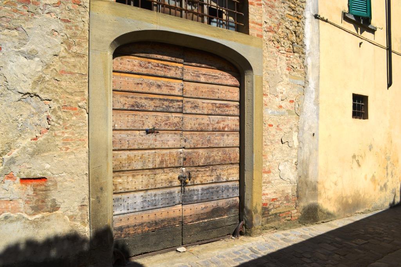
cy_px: 134
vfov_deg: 47.9
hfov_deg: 67.4
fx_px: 301
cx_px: 200
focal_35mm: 27
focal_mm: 18
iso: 100
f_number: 8
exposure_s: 1/320
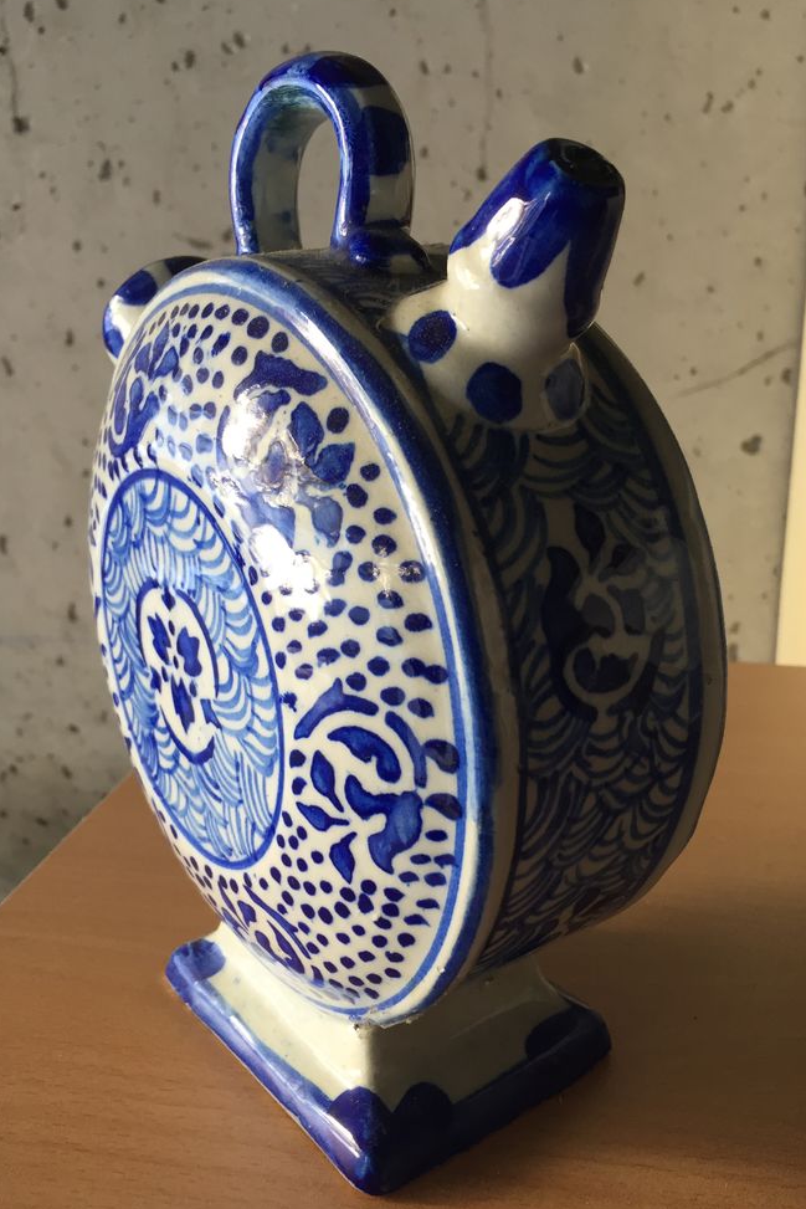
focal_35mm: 31
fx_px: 1041
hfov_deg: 42.3
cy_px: 603
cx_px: 438
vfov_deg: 60.3
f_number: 2.2
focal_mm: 4.15
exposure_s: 1/33
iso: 32
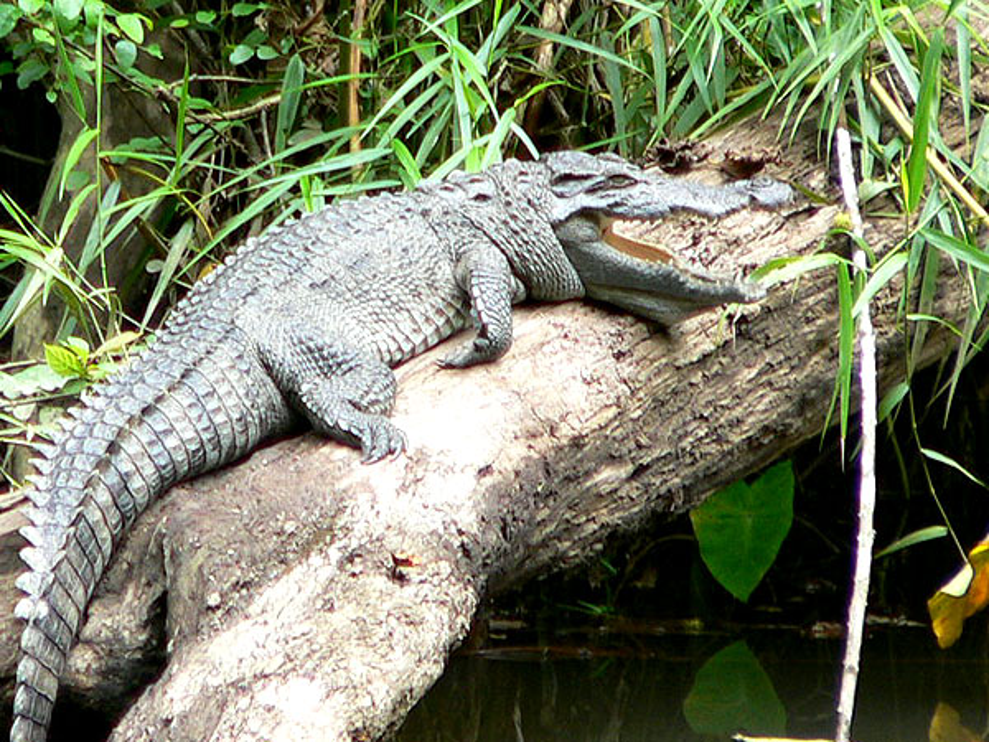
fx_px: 12000
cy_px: 371
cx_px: 494
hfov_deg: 4.7
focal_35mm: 420
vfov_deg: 3.5
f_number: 2.8
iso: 80
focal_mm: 55.2
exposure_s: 1/80
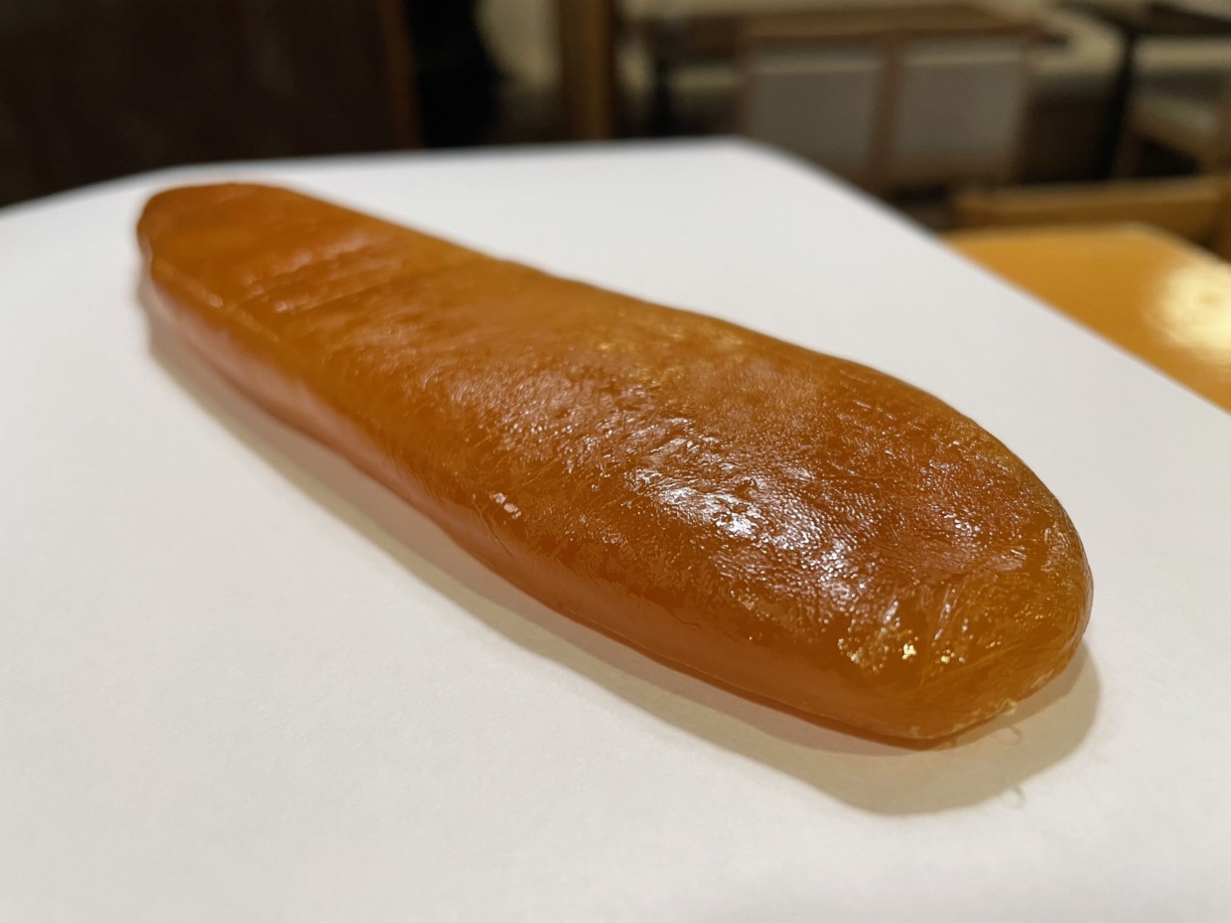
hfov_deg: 67.3
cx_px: 616
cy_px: 462
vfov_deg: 53.1
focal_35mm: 26
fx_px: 925
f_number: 1.6
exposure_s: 1/50
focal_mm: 4.2
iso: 80
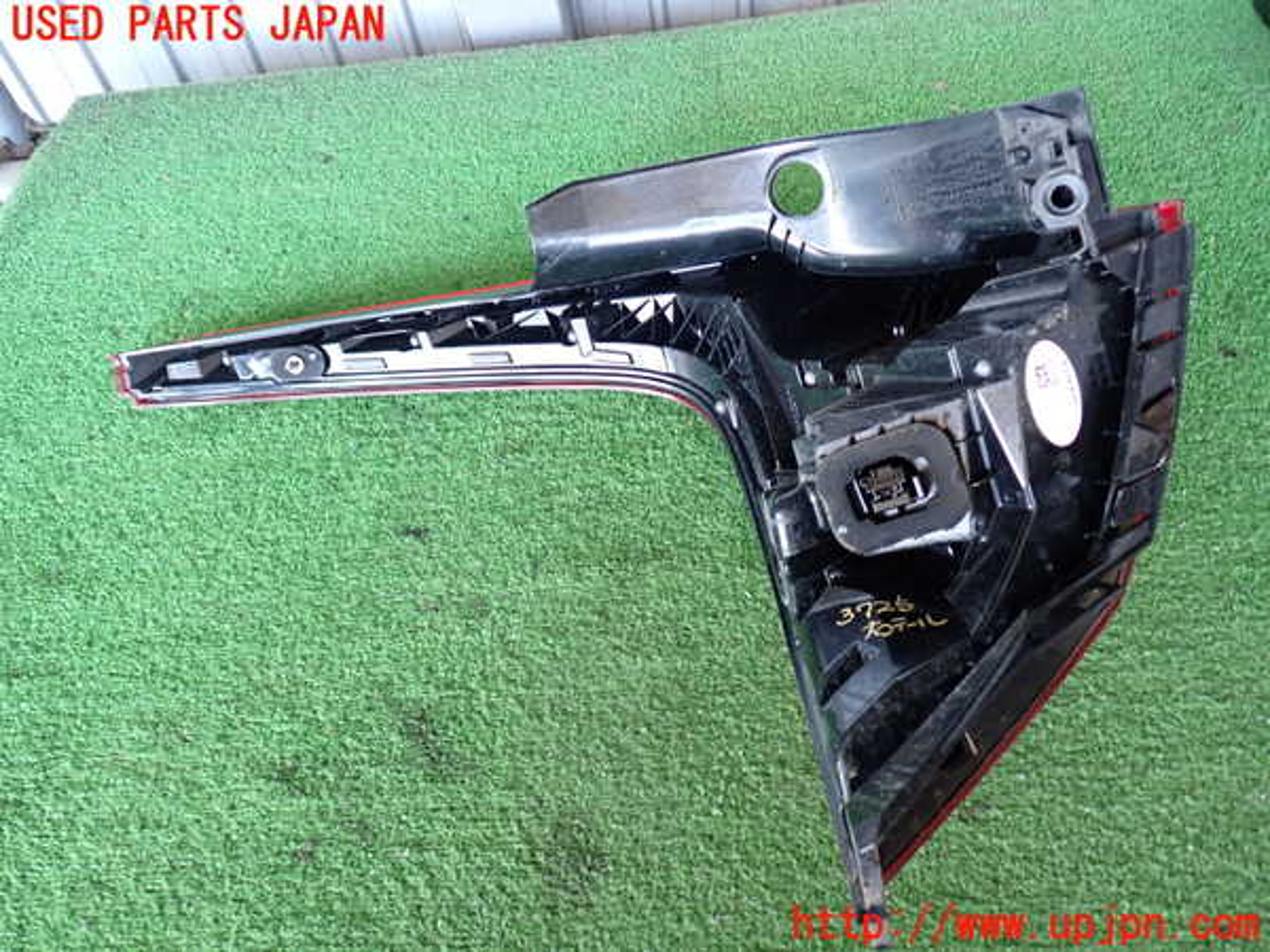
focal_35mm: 30
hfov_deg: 60.0
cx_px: 635
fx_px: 1101
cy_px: 476
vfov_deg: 46.8
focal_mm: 5.4
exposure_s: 1/30
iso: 250
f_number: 2.3
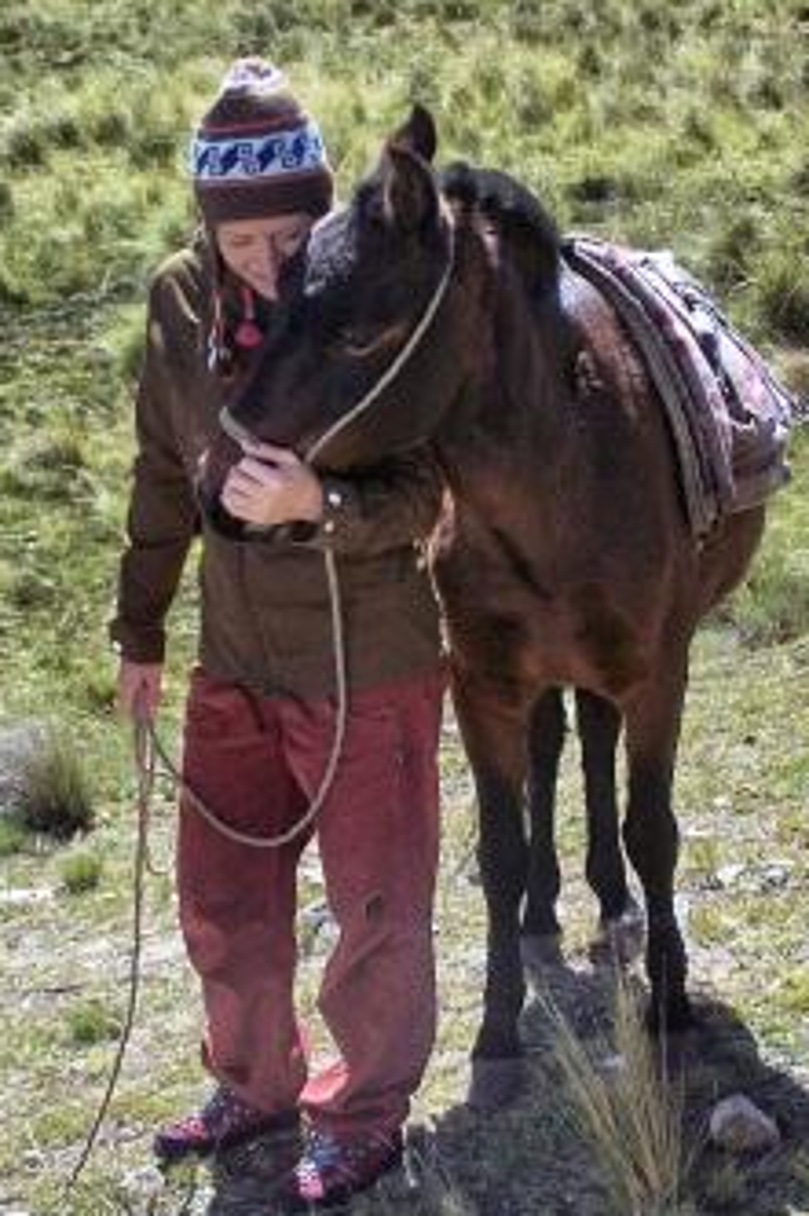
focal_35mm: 94
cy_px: 612
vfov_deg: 21.7
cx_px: 496
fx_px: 3172
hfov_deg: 14.5
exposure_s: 1/400
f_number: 3.2
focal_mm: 11.1
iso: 80
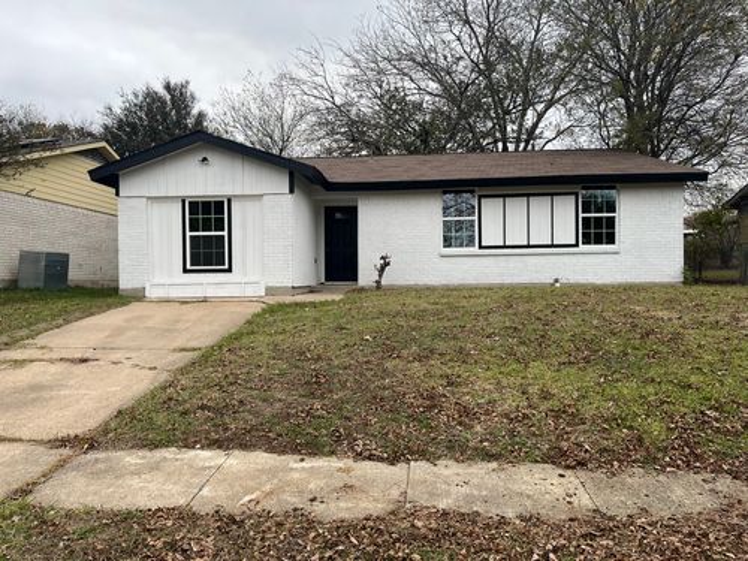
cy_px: 280
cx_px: 374
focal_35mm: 26
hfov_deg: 67.3
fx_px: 562
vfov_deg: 53.1
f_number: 1.6
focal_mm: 5.1
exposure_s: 1/449
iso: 50
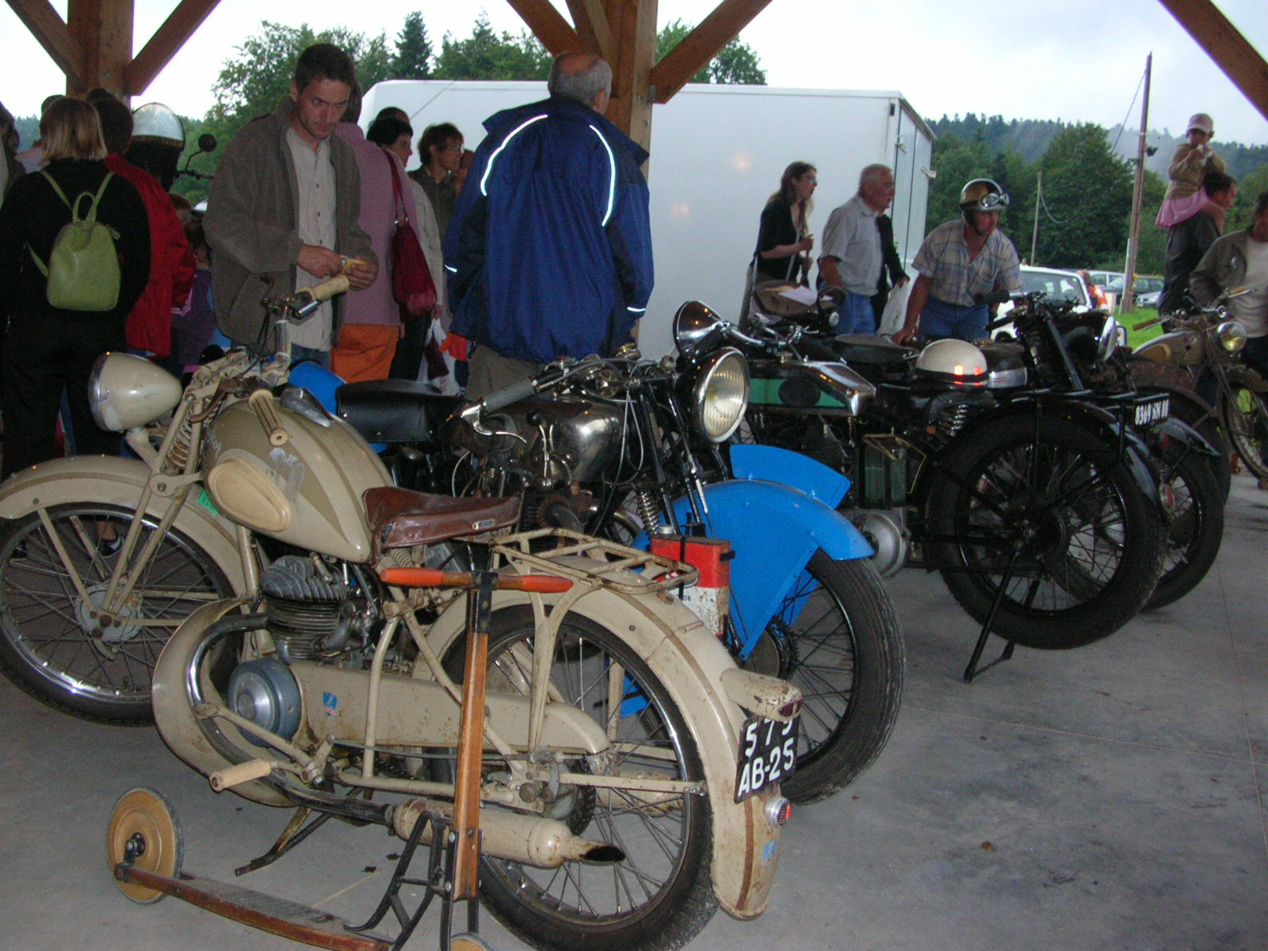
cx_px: 634
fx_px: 1465
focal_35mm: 40
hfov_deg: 46.8
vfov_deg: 36.0
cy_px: 476
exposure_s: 1/60.1
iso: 151
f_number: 3
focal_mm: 6.6
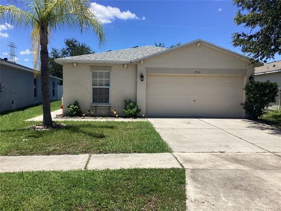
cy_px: 106
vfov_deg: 45.4
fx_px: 252
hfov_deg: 58.4
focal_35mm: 31
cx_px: 140
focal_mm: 3.3
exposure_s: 1/1597
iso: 25
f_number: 2.4
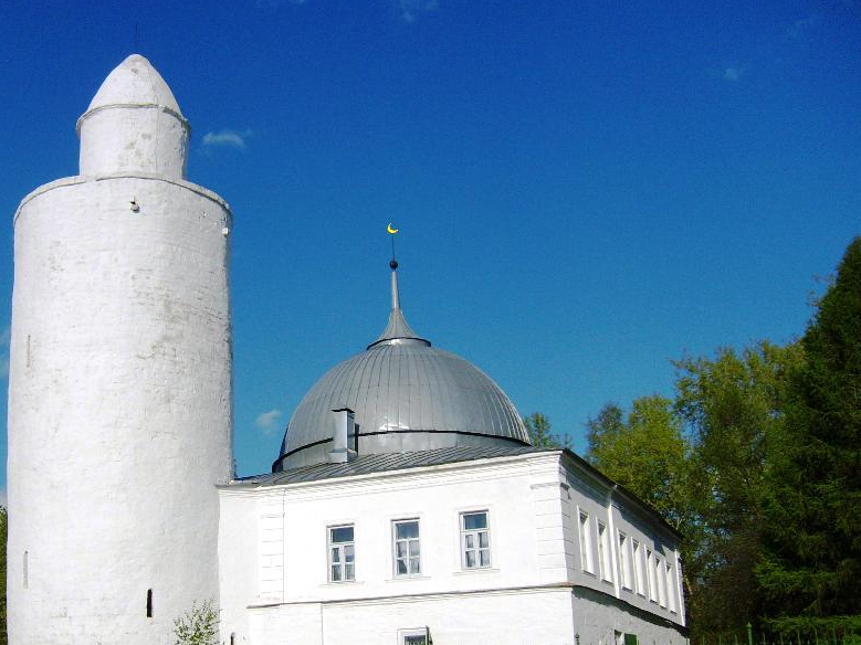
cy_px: 395
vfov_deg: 31.4
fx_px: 1144
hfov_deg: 40.8
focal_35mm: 46
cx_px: 297
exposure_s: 1/750
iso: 80
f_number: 7.1
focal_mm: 5.8
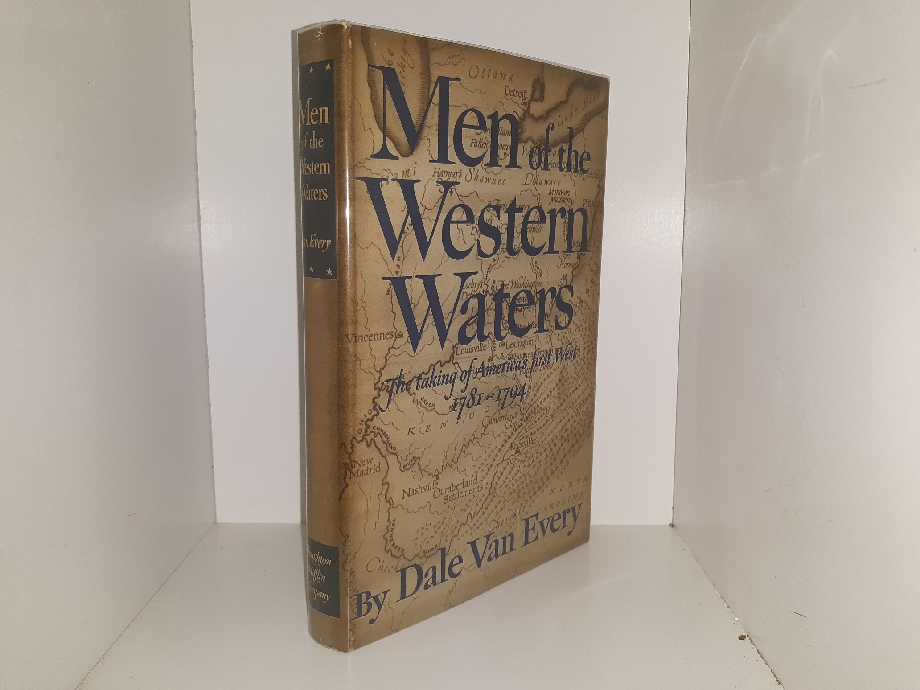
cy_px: 345
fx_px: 744
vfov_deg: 49.7
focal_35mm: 28
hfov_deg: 63.4
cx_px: 460
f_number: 1.7
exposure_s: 1/142
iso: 40
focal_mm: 3.7
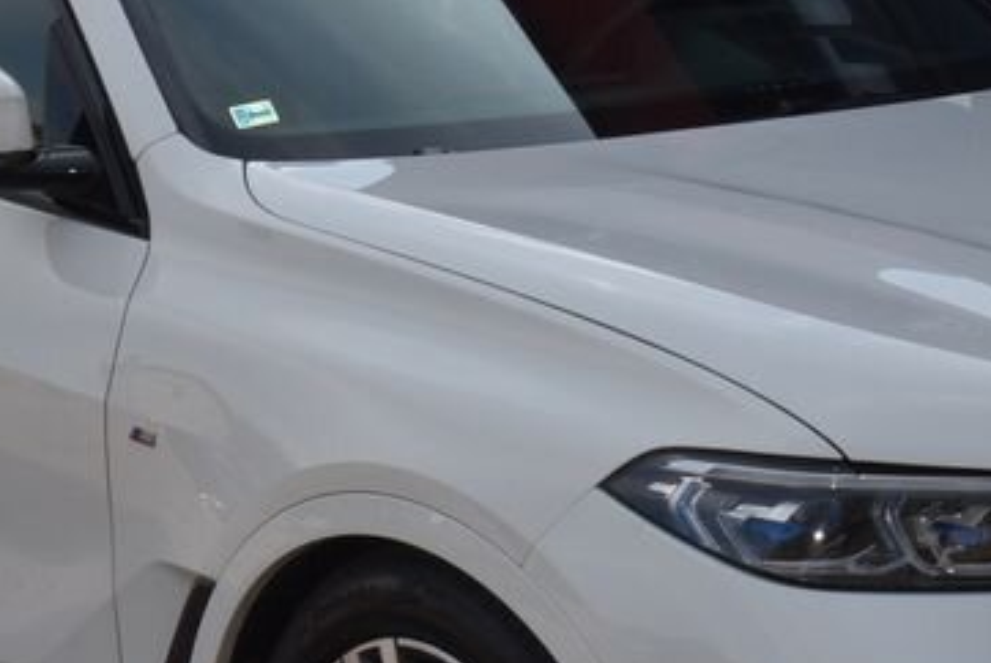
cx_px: 479
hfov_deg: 12.5
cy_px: 364
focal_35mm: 164
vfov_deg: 8.4
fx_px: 4518
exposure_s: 1/200
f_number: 20
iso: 500
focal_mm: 58
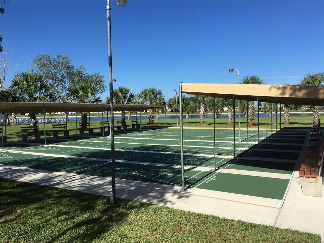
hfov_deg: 61.7
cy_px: 122
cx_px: 162
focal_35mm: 29
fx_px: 271
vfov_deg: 48.2
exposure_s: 1/2262
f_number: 2.2
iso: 25
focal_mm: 4.15
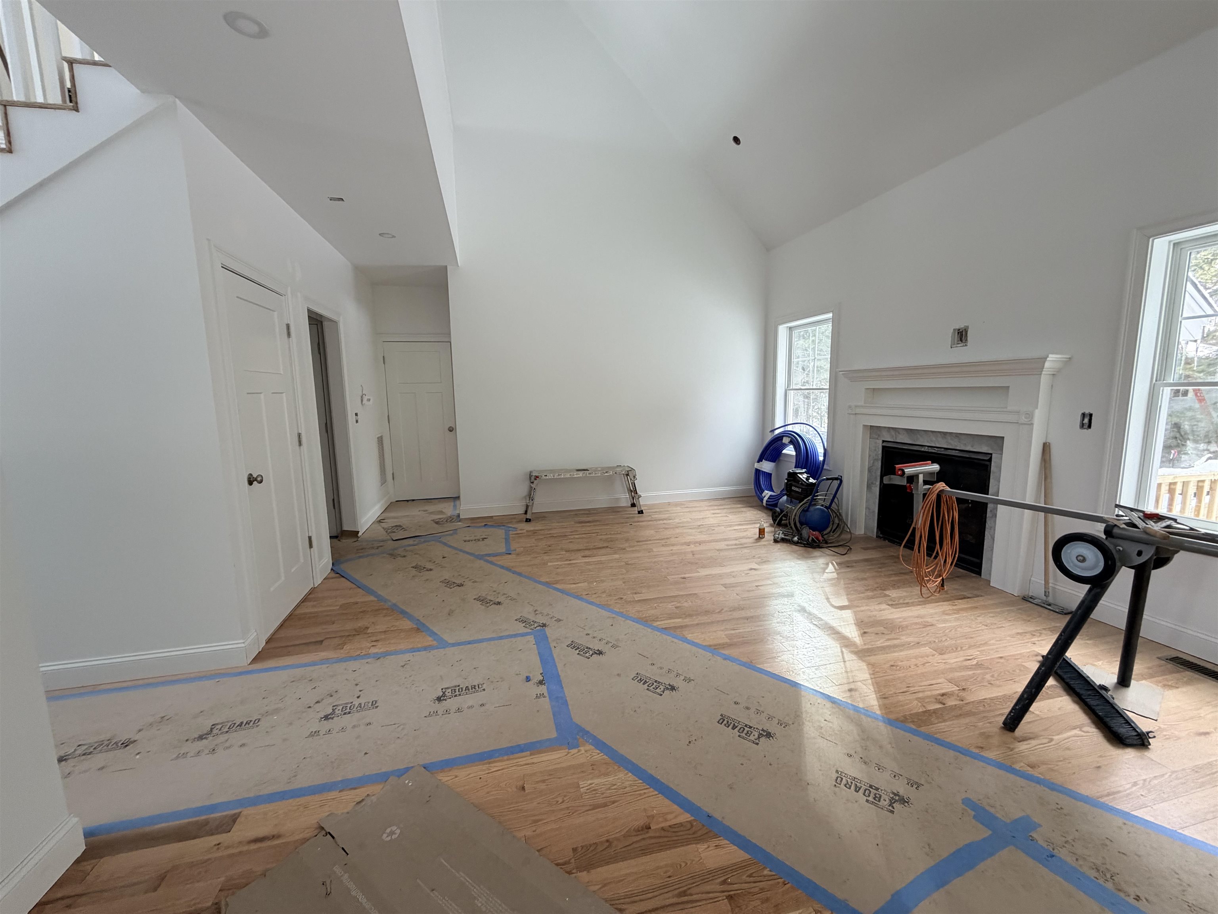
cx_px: 609
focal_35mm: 14
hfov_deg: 102.1
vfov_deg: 85.7
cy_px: 457
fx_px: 493
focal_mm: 2.22
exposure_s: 1/121
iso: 160
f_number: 2.2
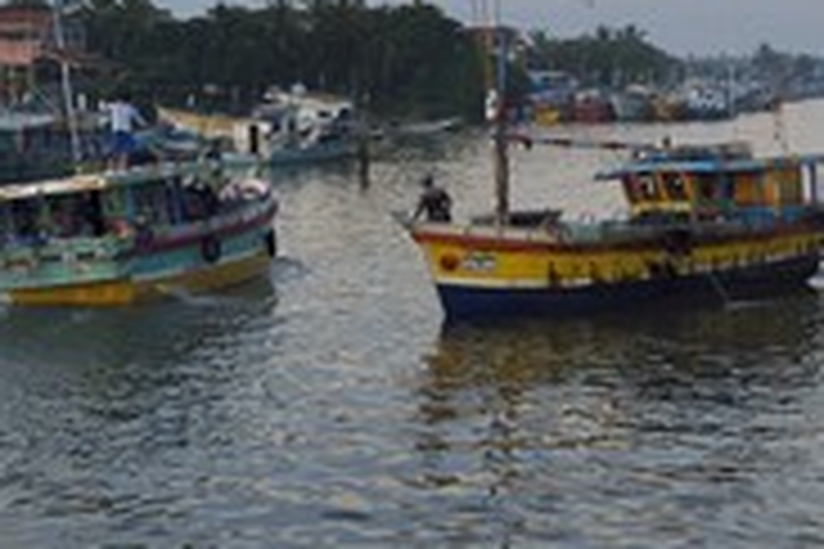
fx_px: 1991
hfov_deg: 22.6
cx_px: 783
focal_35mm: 87
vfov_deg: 15.6
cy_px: 135
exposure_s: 1/125
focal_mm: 38
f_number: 10
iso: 800
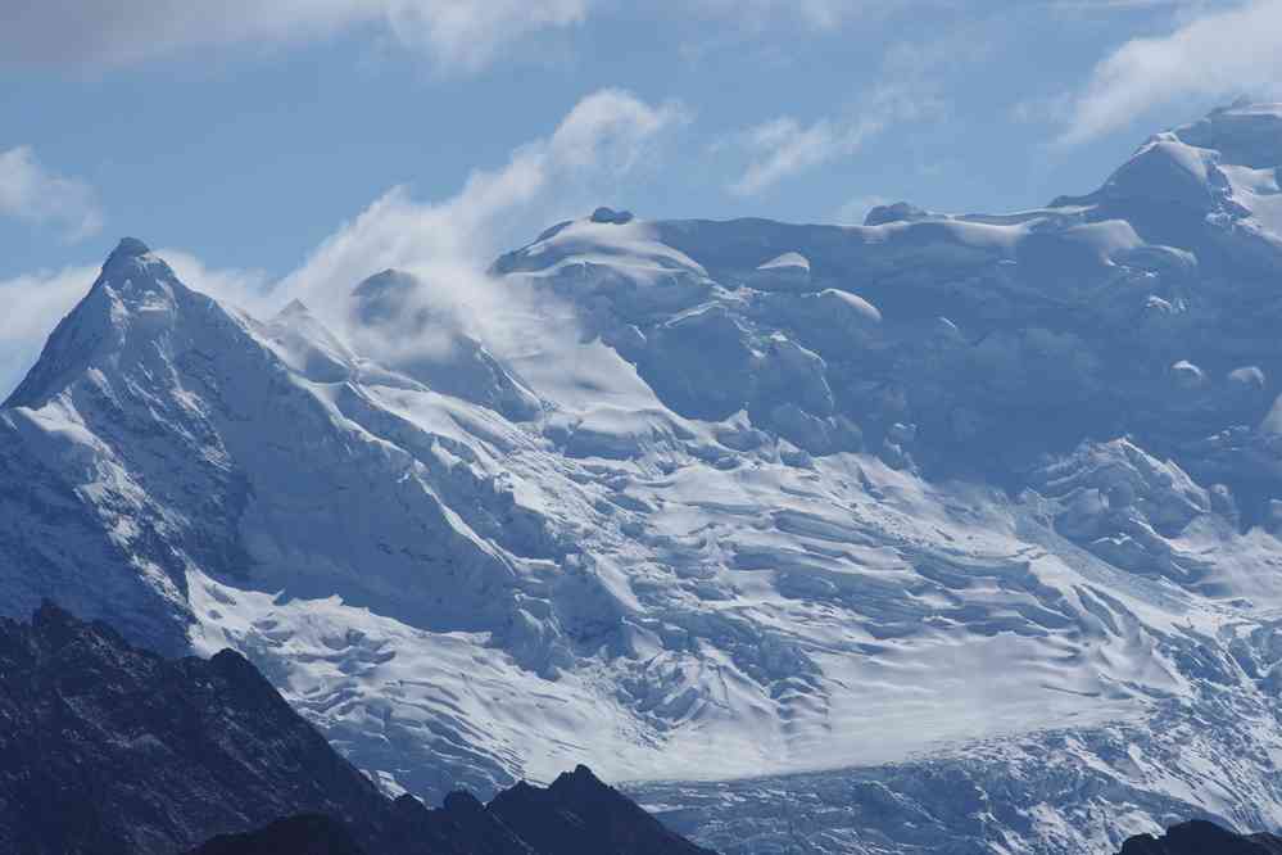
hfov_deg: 9.1
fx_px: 8012
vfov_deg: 6.1
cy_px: 428
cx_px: 641
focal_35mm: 225
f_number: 11
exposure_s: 1/400
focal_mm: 150
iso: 200
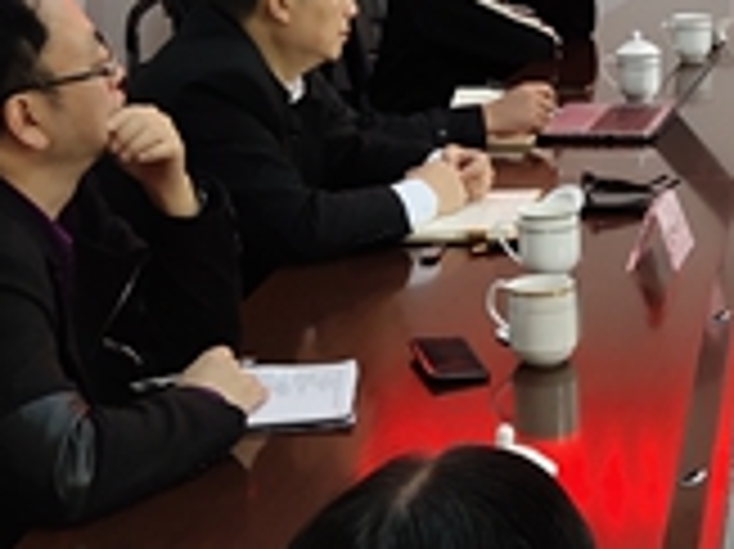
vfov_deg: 12.5
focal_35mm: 118
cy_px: 90
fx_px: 2500
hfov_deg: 16.2
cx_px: 820
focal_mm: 4.35
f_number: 1.8
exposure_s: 1/50
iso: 141
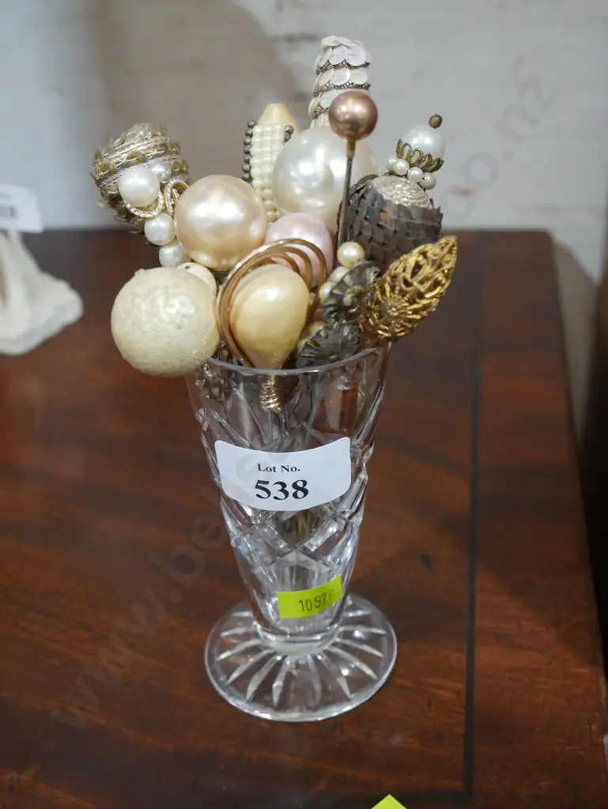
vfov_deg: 41.2
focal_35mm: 46
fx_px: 1076
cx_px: 304
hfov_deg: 31.5
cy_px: 404
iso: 1000
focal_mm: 23
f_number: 5.1
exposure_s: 1/60
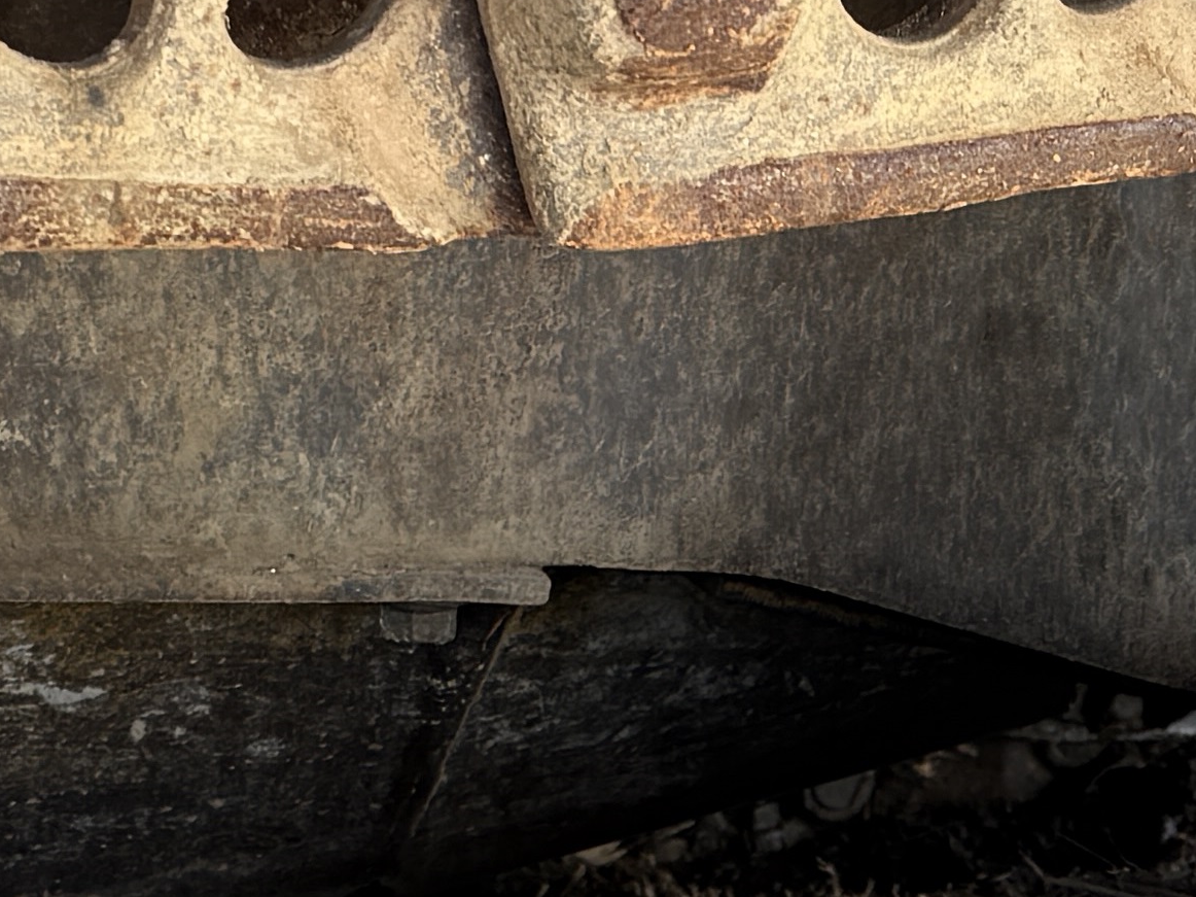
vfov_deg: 11.6
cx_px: 646
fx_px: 4076
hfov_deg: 16.7
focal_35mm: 118
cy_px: 1616
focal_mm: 6.76
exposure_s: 1/473
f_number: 1.78
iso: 80
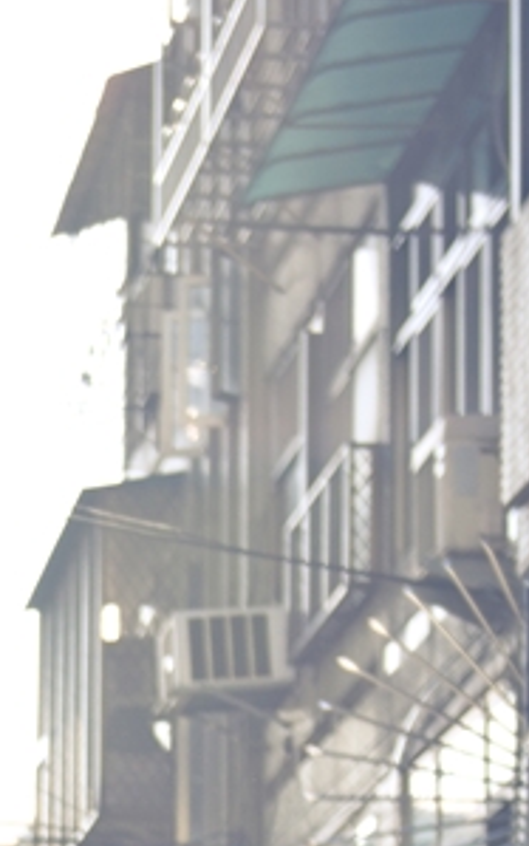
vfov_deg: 10.2
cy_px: 1228
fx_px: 4611
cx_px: -378
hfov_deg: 6.4
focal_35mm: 200
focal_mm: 40
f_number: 3.5
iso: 200
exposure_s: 1/500
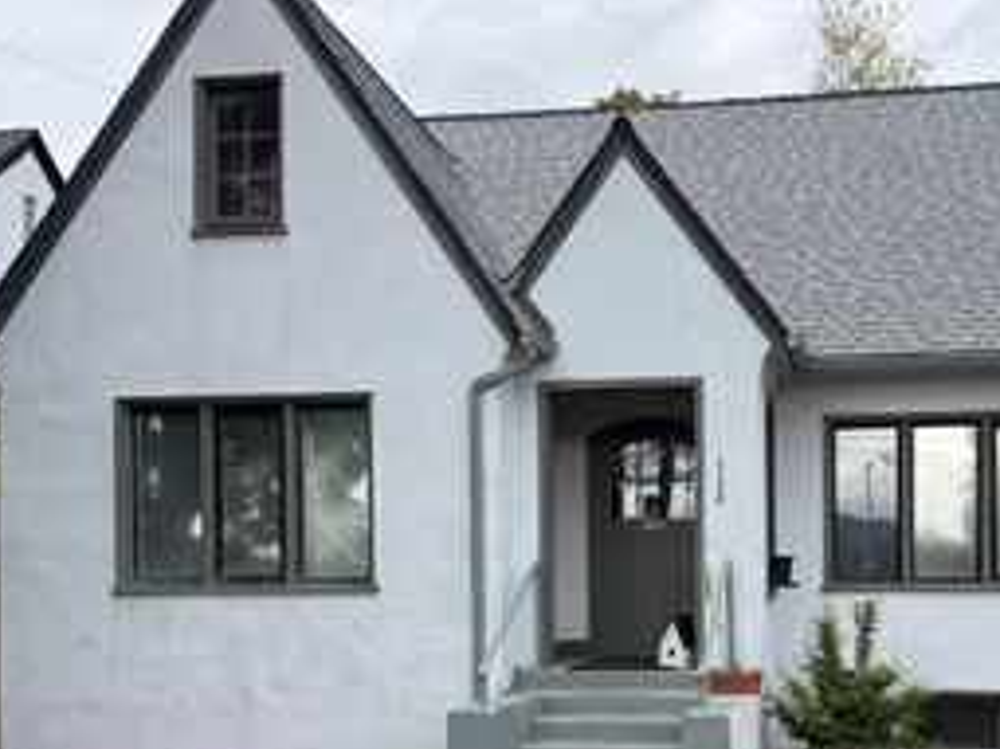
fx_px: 1357
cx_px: 675
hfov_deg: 39.9
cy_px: 606
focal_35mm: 47
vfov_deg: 30.1
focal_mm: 6.76
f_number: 1.78
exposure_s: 1/1727
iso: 80
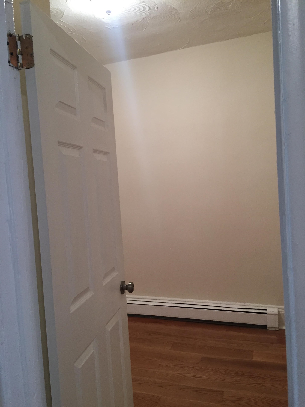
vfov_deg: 61.7
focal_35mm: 29
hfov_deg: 48.2
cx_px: 152
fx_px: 341
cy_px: 204
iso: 160
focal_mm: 4.15
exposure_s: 1/33
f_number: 2.2
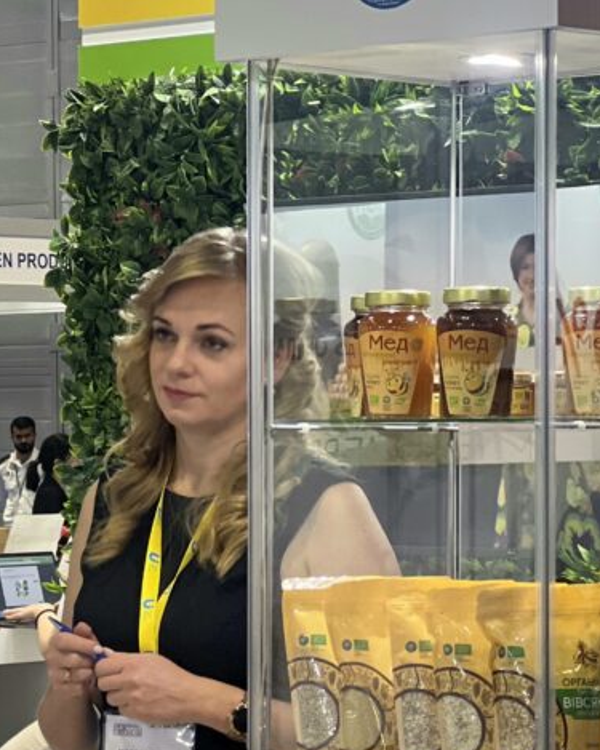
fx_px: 3642
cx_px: 46
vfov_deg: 11.7
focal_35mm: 164
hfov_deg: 9.4
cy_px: 510
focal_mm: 9
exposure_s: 1/33
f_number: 2.8
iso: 250
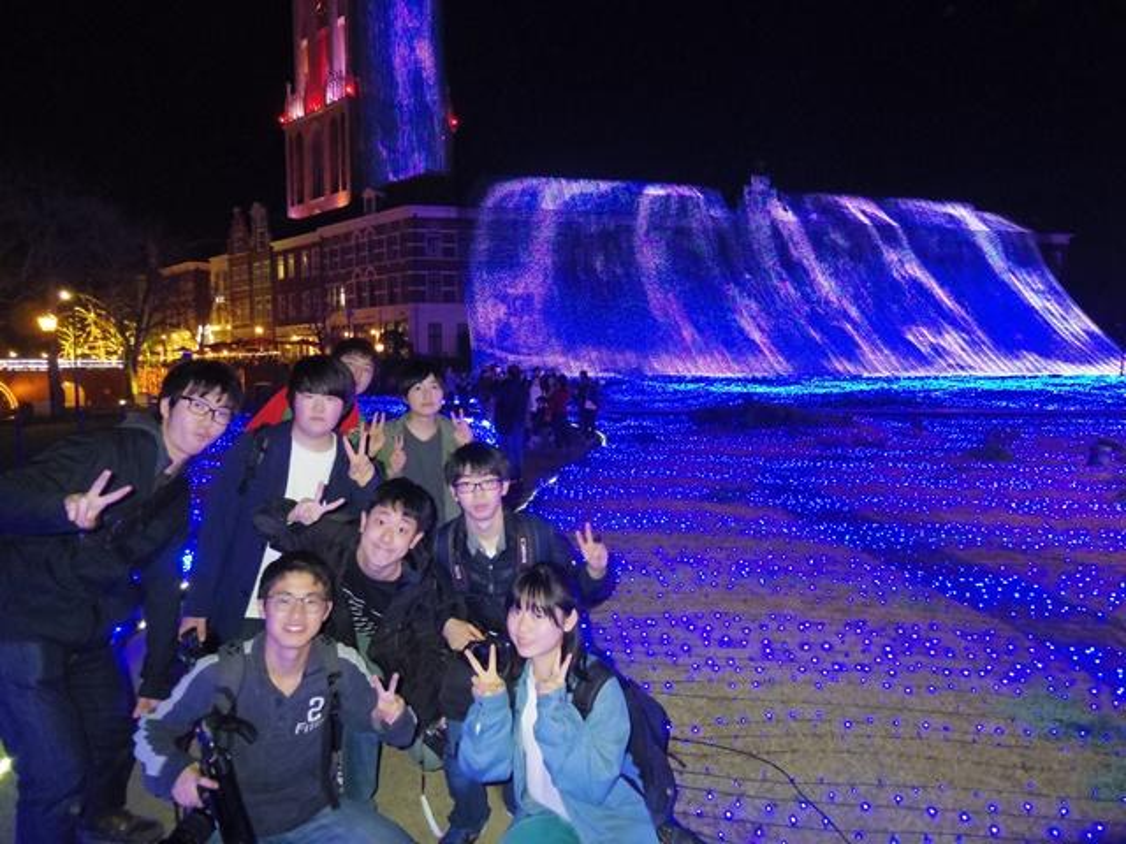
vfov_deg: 58.9
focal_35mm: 23
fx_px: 748
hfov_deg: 73.9
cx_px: 563
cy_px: 422
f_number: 2.8
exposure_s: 1/40
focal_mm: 5
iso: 2000
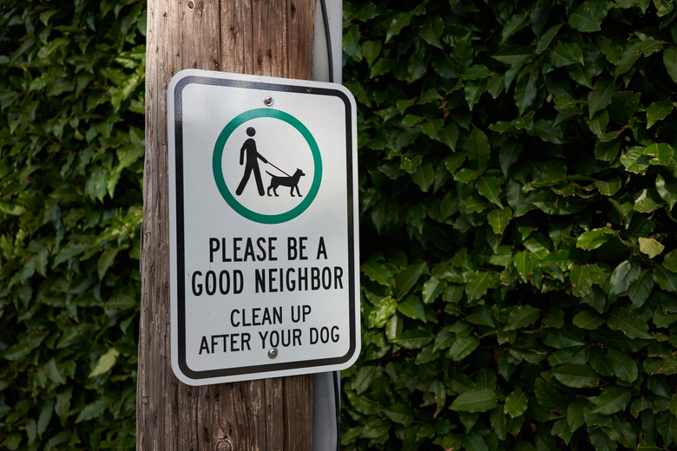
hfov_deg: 54.4
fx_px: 658
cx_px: 338
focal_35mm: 35
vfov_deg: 37.9
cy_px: 226
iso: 100
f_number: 3.2
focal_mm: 35
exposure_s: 1/500
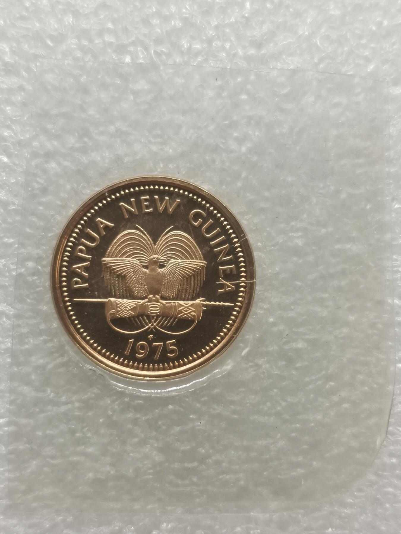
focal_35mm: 69
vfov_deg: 28.2
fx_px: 1066
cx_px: 200
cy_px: 267
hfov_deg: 21.3
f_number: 1.6
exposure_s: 1/100
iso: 64
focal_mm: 5.56
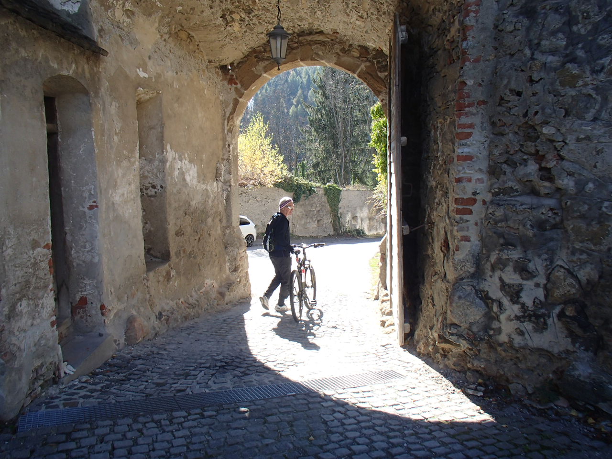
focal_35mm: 28
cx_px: 306
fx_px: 495
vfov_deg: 49.7
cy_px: 230
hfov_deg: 63.4
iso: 100
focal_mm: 5
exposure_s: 1/160
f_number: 3.9
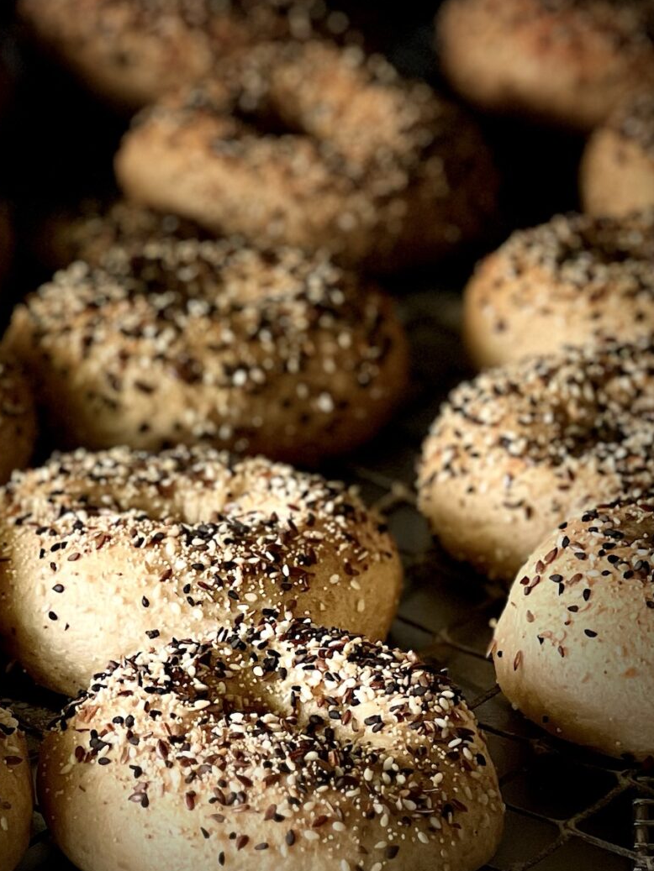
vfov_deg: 10.4
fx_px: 4785
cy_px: 252
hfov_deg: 7.8
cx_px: 217
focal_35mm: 190
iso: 160
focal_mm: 9
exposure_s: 1/121
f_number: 2.8
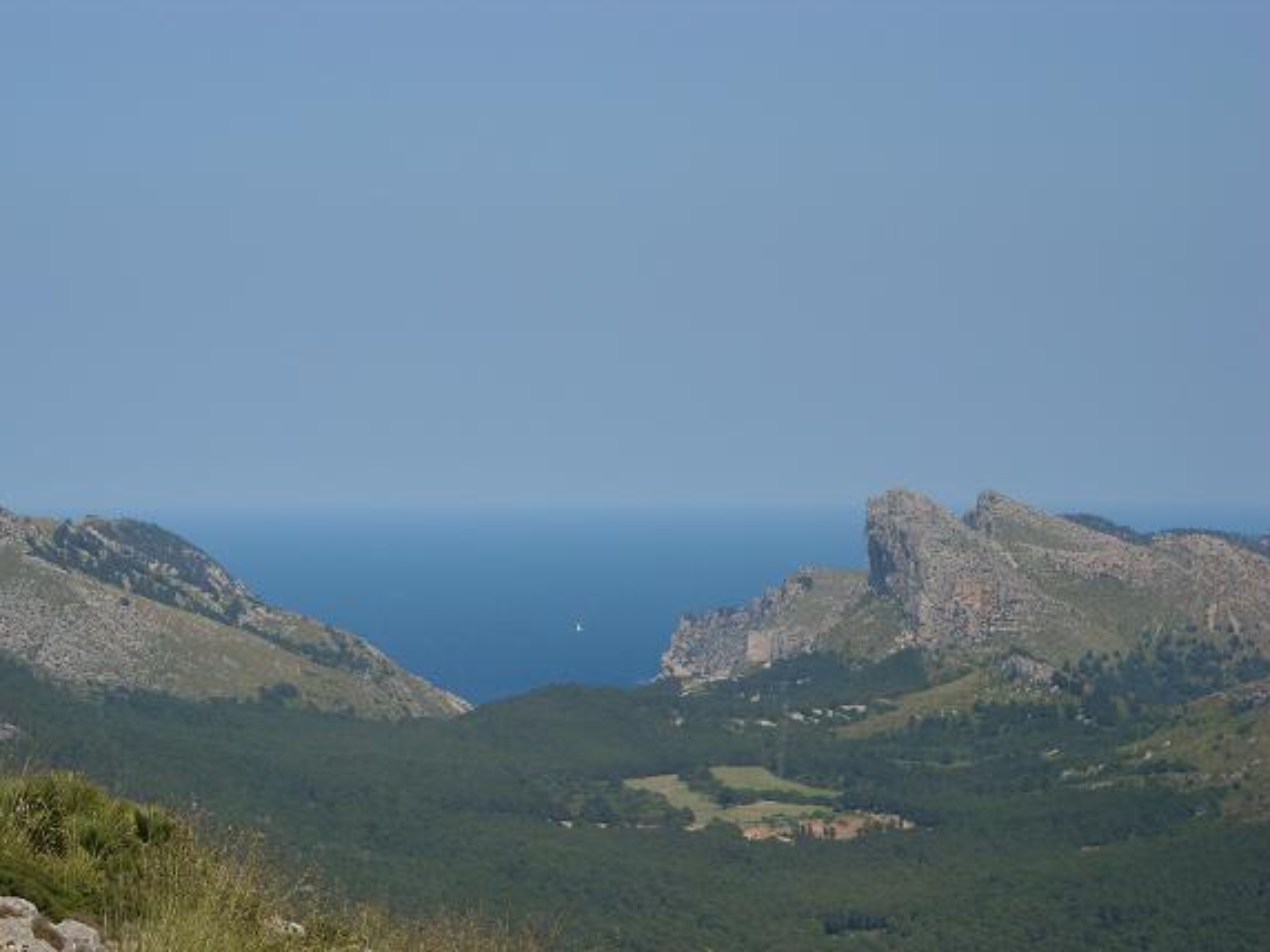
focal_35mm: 119
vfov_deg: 12.4
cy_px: 533
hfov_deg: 16.5
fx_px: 4366
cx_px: 557
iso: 64
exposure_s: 1/676
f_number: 4.7
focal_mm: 17.1
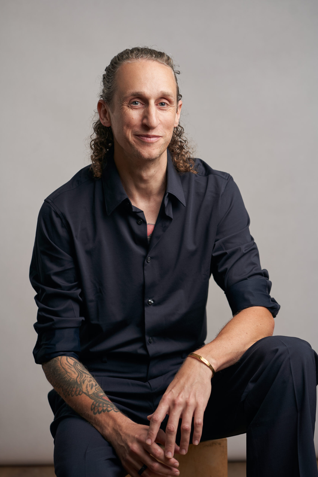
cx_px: 159
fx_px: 1126
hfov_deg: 16.1
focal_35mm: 85
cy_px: 238
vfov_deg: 23.9
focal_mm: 85
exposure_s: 1/200
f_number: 3.5
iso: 64
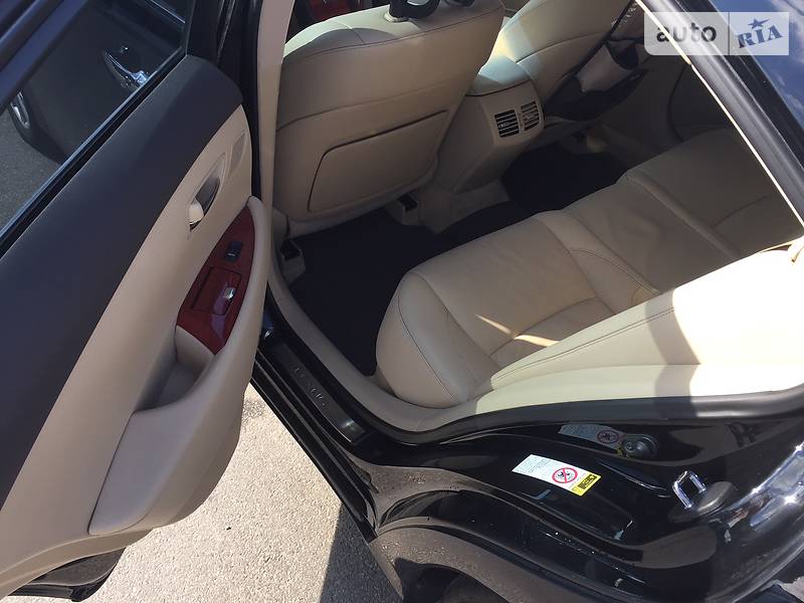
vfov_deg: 48.2
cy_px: 302
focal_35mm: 29
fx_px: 674
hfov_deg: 61.7
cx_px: 402
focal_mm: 4.2
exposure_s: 1/335
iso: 32
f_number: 2.2
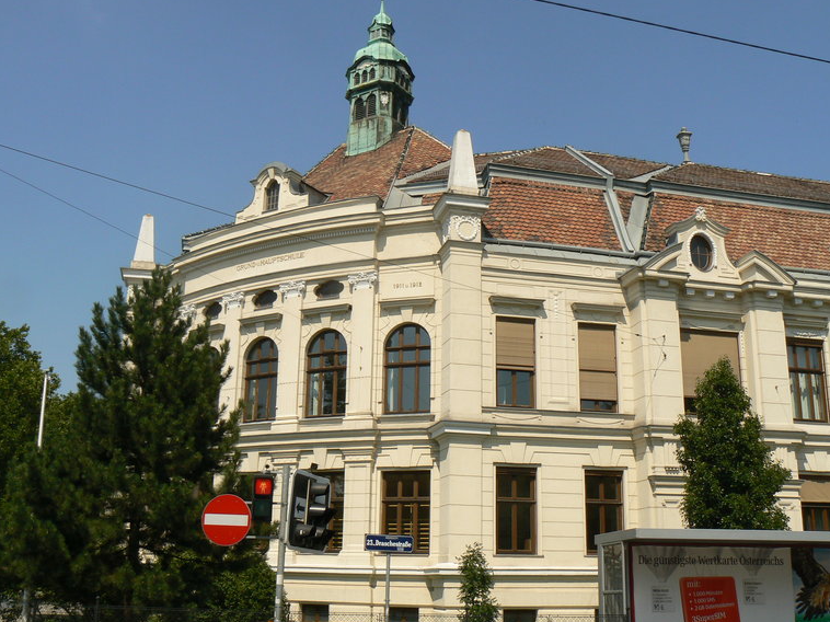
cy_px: 314
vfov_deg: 37.7
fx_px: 911
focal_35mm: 38
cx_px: 416
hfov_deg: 49.0
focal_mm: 6
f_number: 8
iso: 80
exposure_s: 1/500
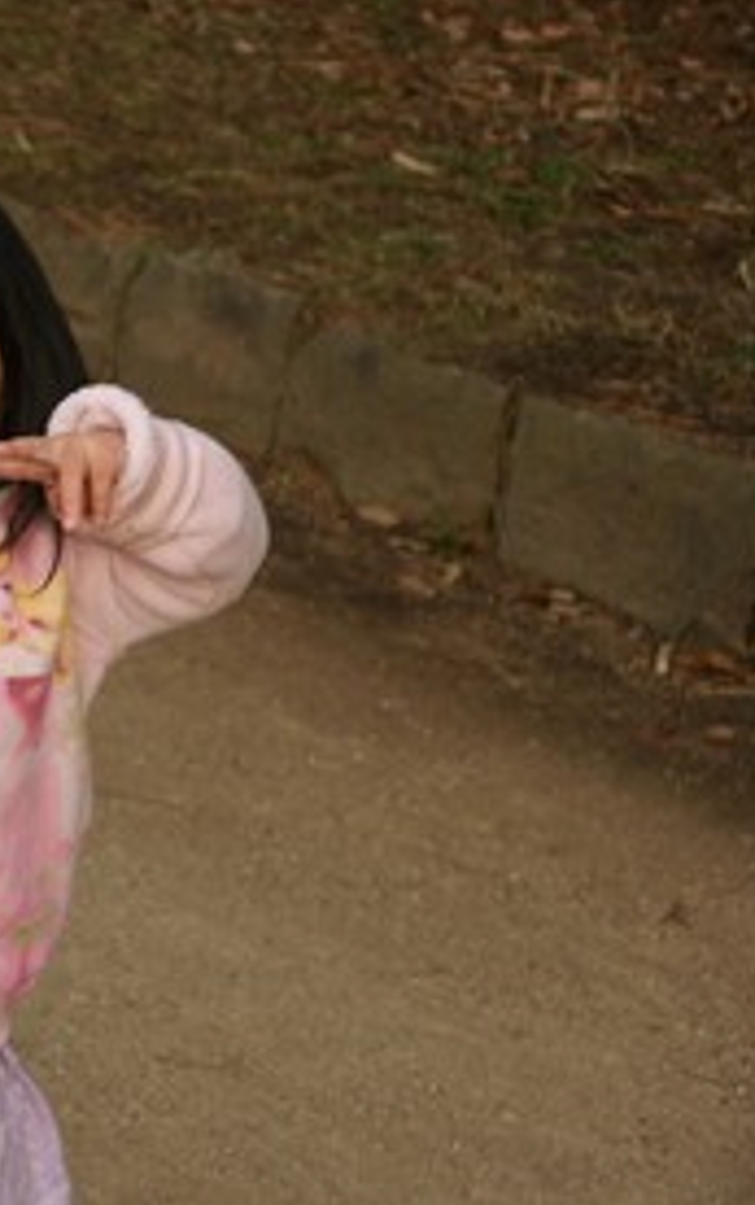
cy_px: 605
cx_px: -131
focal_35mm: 116
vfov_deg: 18.0
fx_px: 3811
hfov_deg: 11.1
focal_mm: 50
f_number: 6.3
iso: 200
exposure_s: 1/250
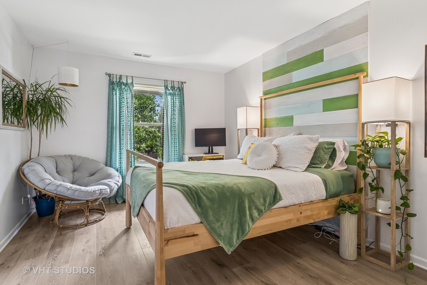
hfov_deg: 90.0
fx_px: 213
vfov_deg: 67.4
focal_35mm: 18
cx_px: 214
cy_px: 142
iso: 250
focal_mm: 12
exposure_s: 1/8
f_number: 8
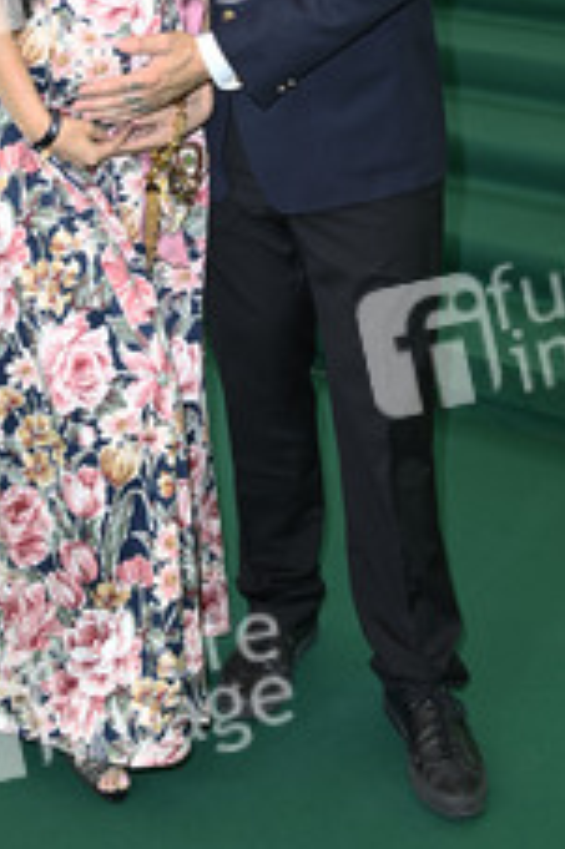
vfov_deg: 29.3
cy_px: 142
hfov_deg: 20.2
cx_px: 210
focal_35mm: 67
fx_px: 1580
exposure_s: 1/40
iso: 1250
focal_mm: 38
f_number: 5
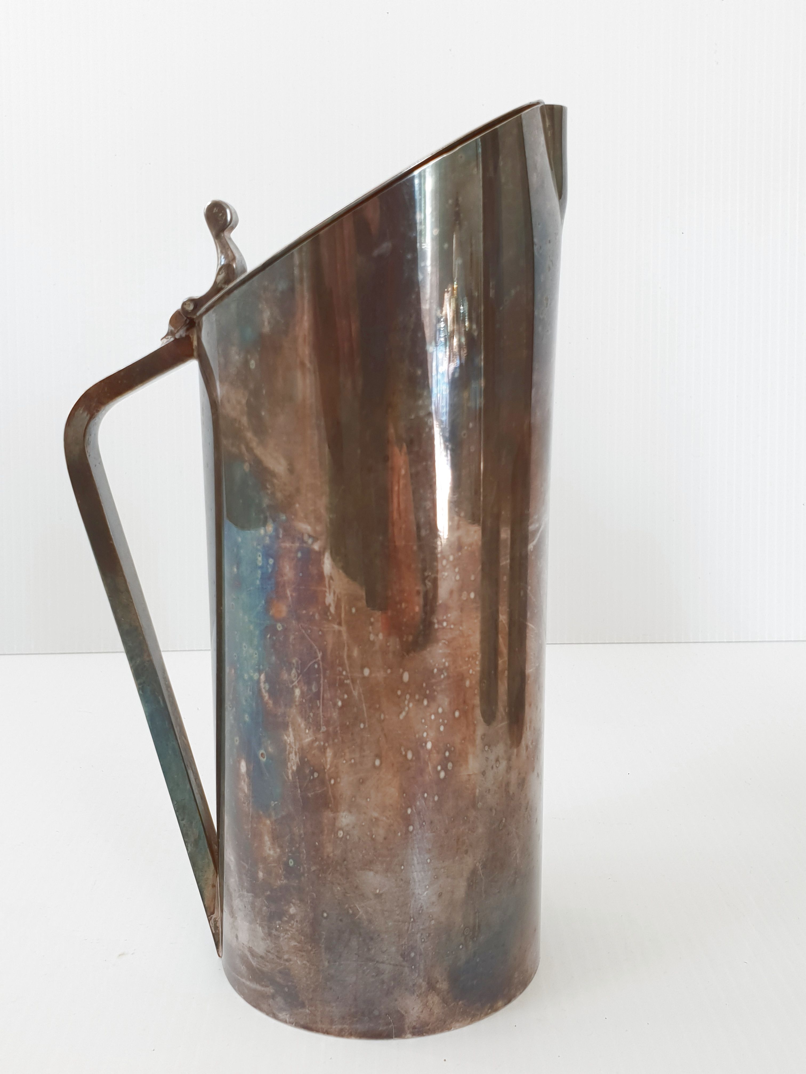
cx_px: 403
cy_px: 537
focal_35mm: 26
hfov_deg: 53.1
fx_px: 807
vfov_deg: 67.3
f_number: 2.4
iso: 64
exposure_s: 1/100
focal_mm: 4.3
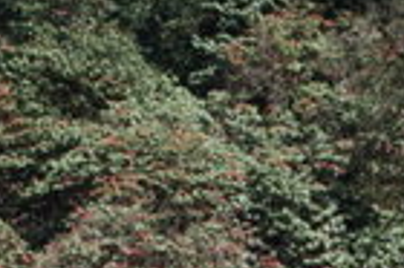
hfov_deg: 5.5
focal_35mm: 378
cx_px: 208
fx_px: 4240
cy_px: 465
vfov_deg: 3.6
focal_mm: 55
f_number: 5.6
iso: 100
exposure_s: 1/60
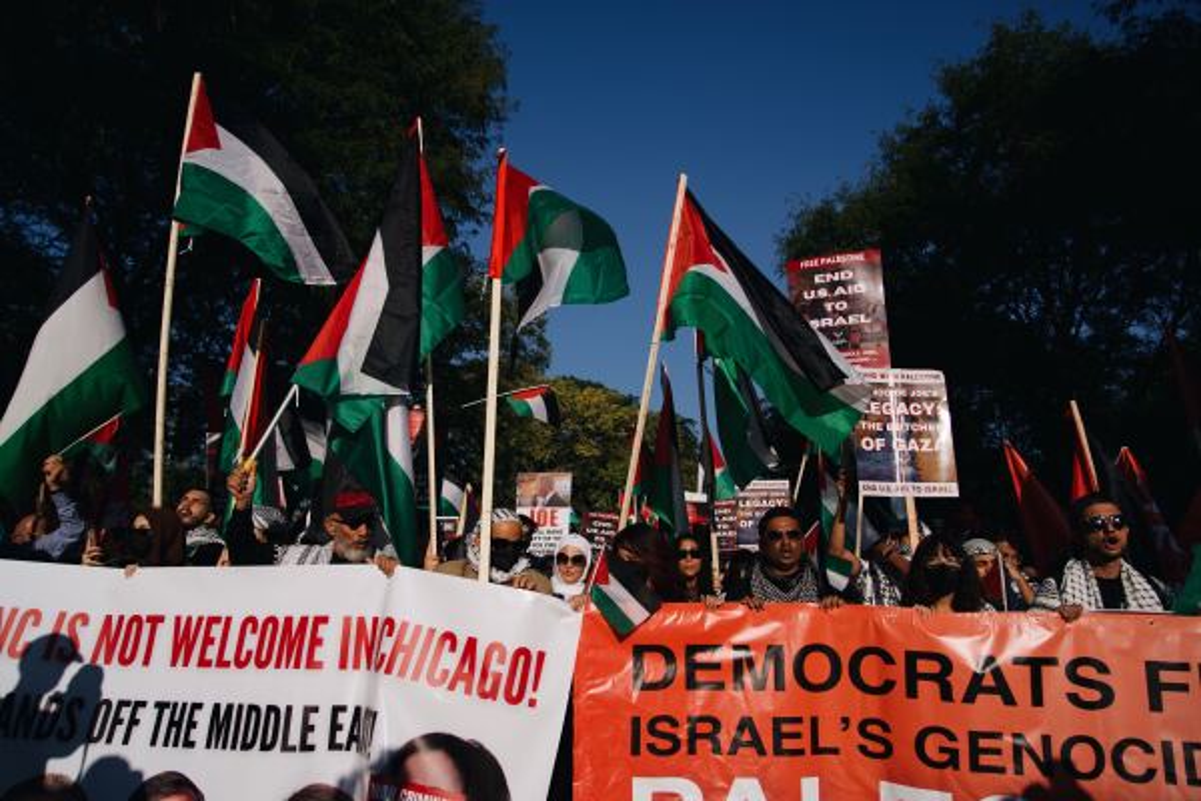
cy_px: 400
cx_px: 600
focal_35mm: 24
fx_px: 801
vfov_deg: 53.1
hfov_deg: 73.7
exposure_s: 1/2500
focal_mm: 24
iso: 125
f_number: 4
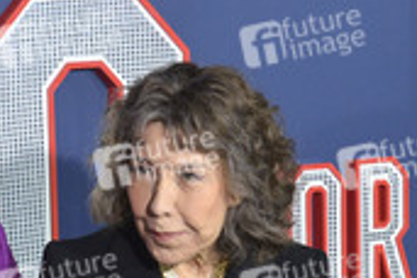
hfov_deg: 9.7
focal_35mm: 211
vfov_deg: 6.5
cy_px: 344
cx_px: 90
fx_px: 2444
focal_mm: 80
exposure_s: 1/320
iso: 2000
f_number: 6.3
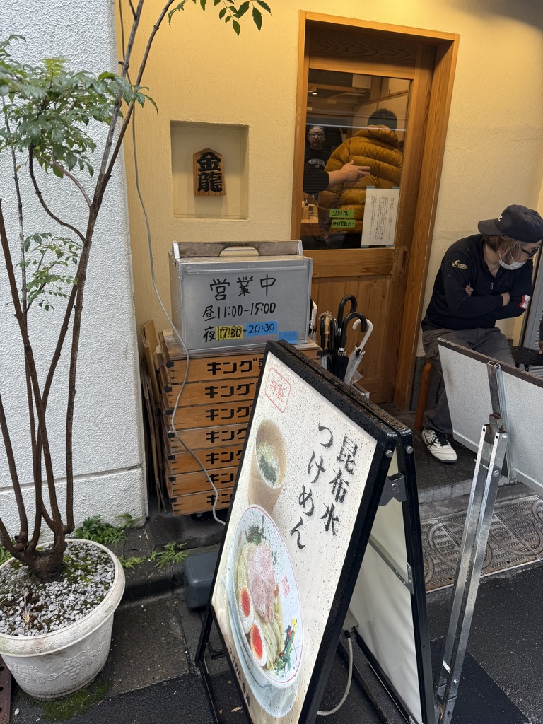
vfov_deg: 71.6
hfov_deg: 56.8
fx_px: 502
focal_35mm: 24
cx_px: 272
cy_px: 362
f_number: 1.78
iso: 64
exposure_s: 1/153
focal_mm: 6.76
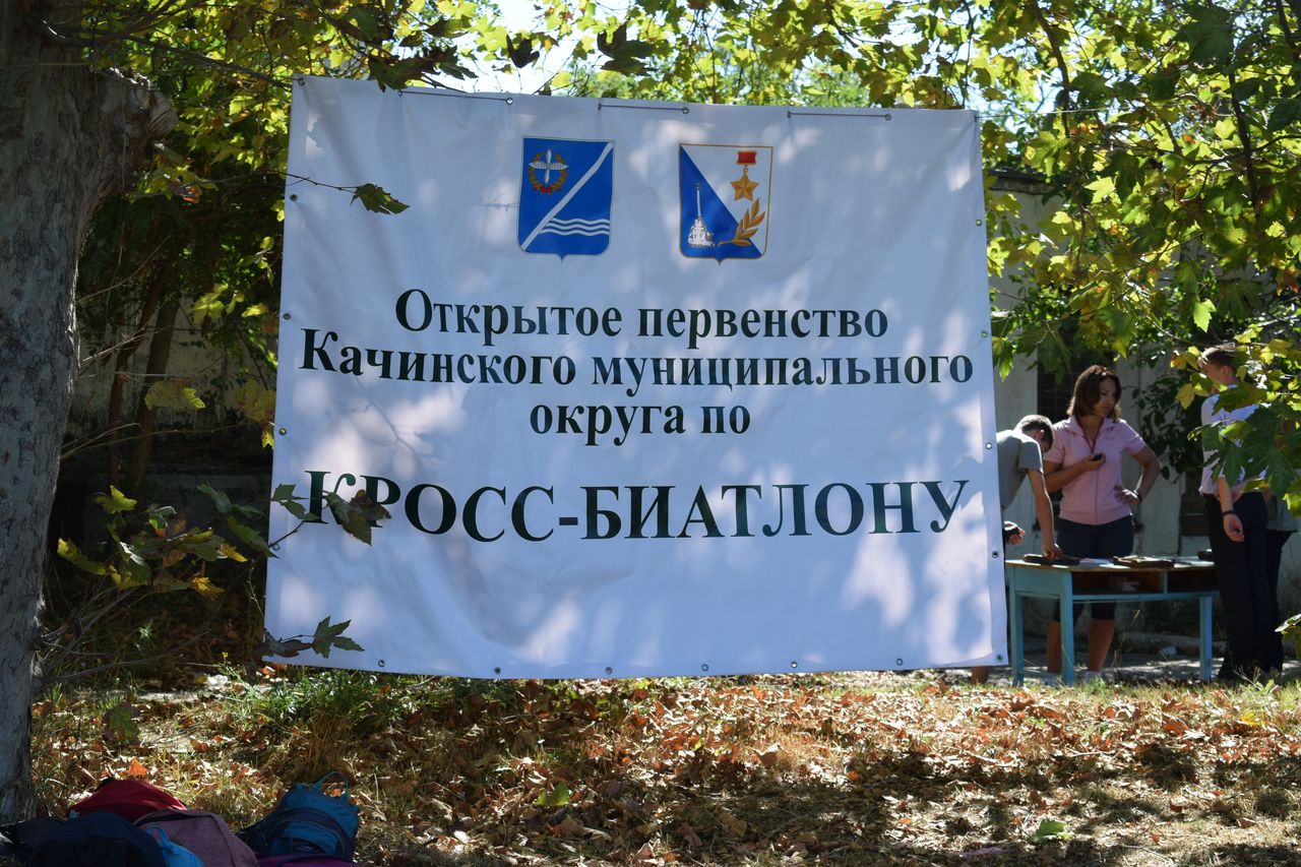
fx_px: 2981
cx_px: 650
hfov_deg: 24.6
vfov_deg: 16.5
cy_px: 434
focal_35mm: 82
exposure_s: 1/250
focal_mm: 55
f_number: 8
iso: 220
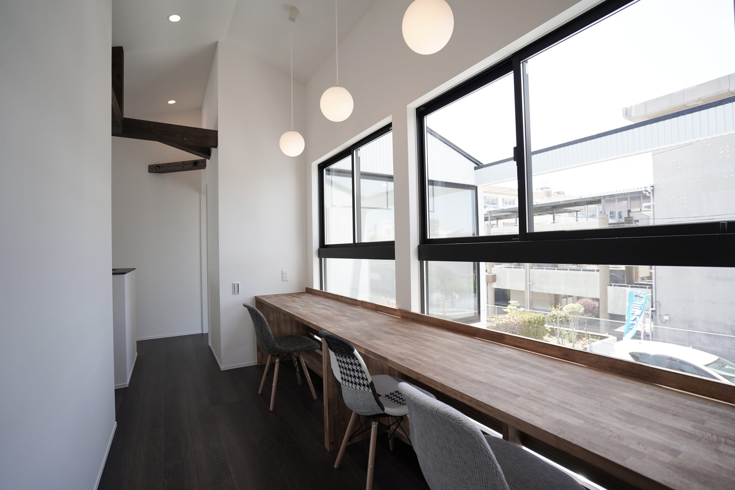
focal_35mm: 16
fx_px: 327
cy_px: 245
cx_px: 368
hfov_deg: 96.7
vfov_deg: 73.8
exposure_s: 1/640
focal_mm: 16
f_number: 4
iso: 500
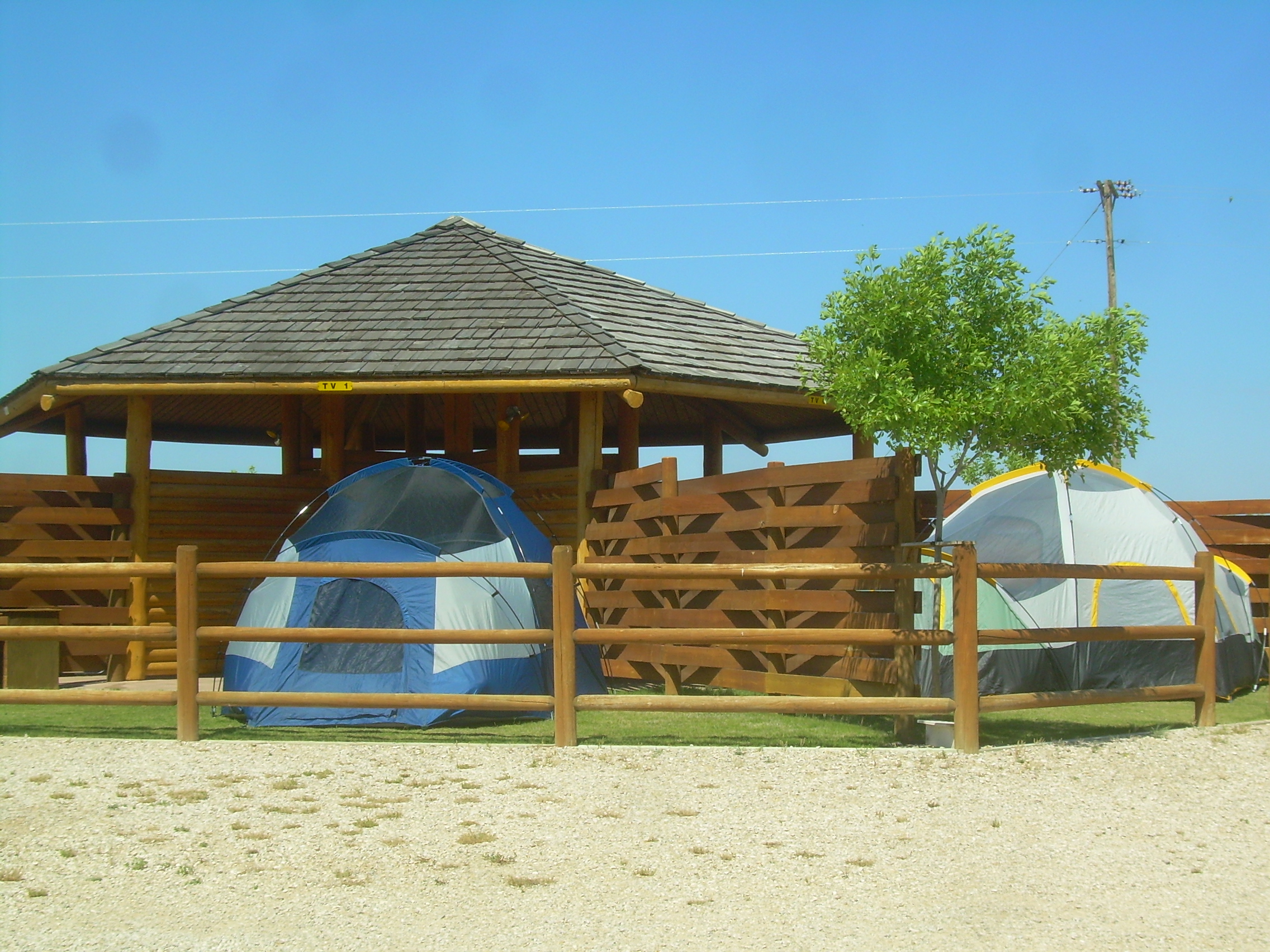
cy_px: 476
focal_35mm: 65
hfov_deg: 29.8
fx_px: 2385
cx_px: 635
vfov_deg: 22.6
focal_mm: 11
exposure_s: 1/324
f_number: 5.9
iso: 50
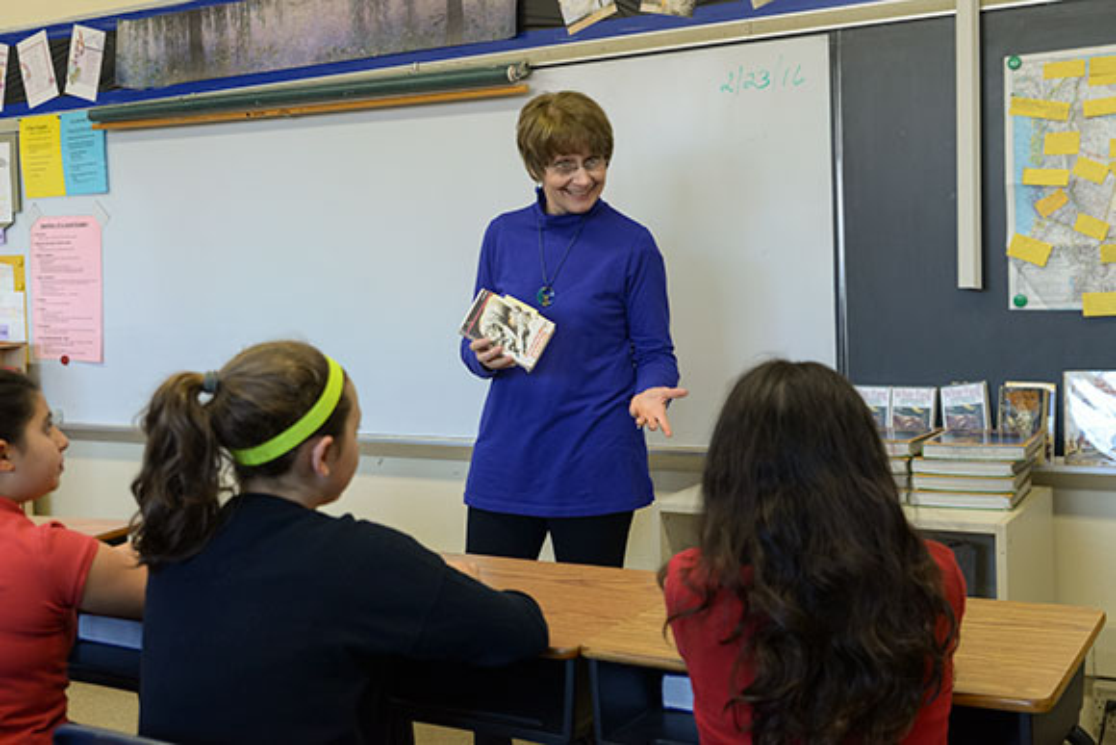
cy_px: 372
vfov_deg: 35.1
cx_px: 558
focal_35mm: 38
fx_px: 1178
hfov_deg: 50.7
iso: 1250
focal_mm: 38
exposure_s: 1/180
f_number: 4.8
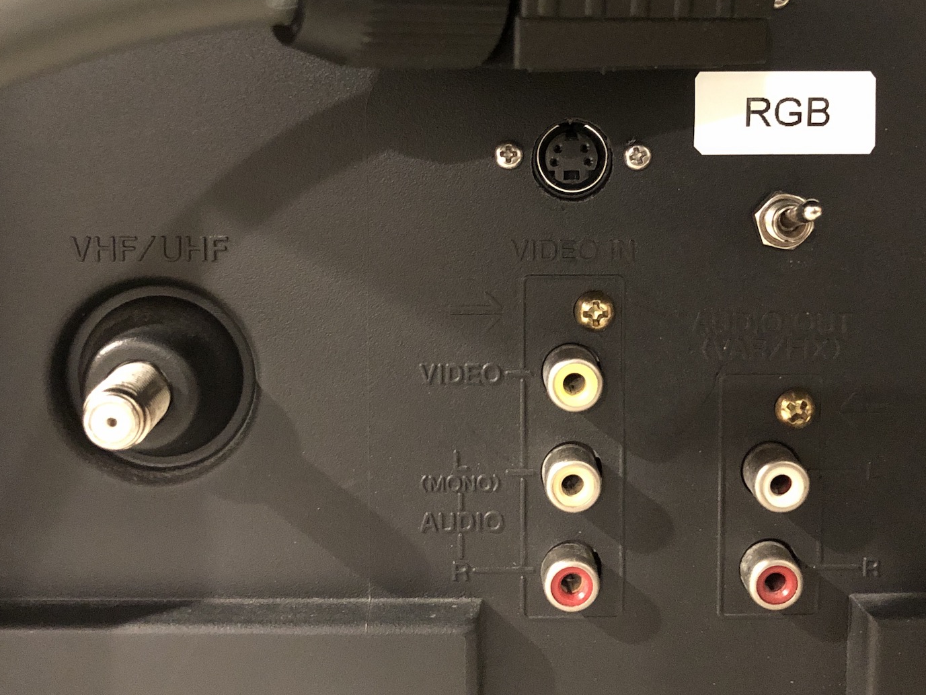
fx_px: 1097
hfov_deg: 45.7
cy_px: 224
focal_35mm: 41
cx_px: 500
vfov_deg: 34.8
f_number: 1.8
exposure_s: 1/4
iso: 320
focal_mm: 4
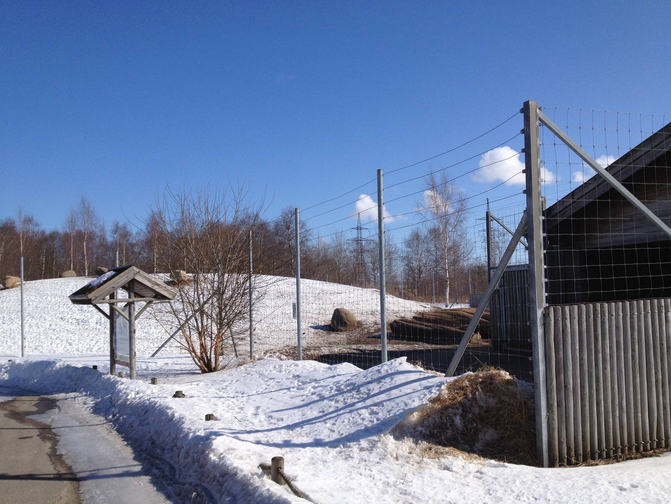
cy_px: 252
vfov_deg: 40.7
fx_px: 678
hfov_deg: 52.6
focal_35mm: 35
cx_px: 336
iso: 50
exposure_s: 1/3067
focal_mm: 4.28
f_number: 2.4
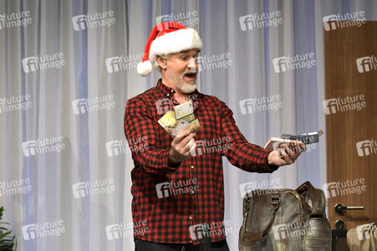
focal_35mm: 175
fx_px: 1831
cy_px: 126
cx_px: 188
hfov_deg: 11.8
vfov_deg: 7.8
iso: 2500
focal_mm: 175
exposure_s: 1/250
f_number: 6.3
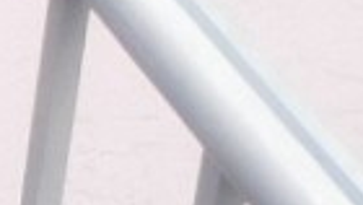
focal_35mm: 183
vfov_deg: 6.0
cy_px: 667
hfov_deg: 8.6
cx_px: -902
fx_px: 1763
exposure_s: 1/320
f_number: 3
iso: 125
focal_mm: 4
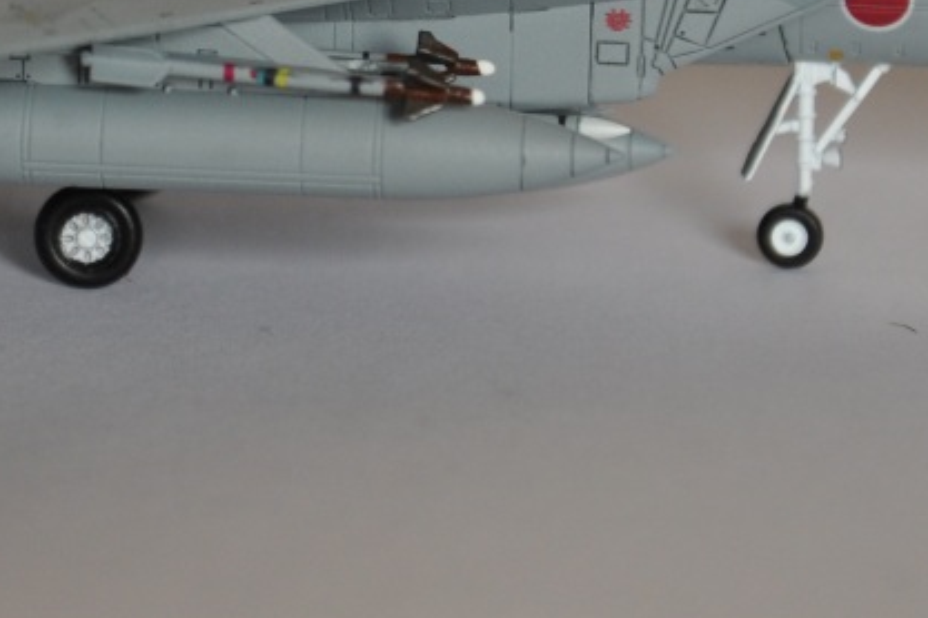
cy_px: -51
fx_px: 8881
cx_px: 274
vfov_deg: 4.0
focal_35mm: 345
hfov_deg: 6.0
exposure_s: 1/125
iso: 450
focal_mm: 75
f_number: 5.6
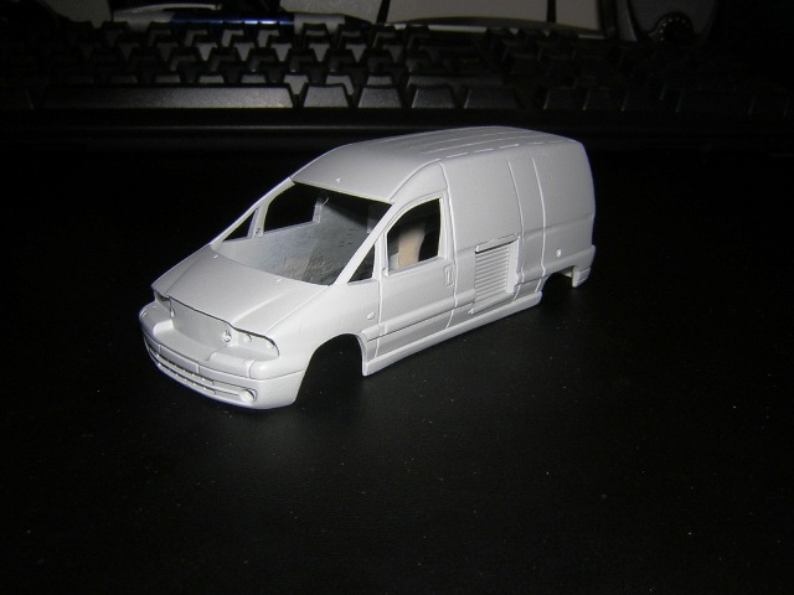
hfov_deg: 51.4
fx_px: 826
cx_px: 397
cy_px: 298
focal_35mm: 36
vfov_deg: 39.7
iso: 100
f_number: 5.2
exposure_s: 1/60.1
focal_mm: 4.7
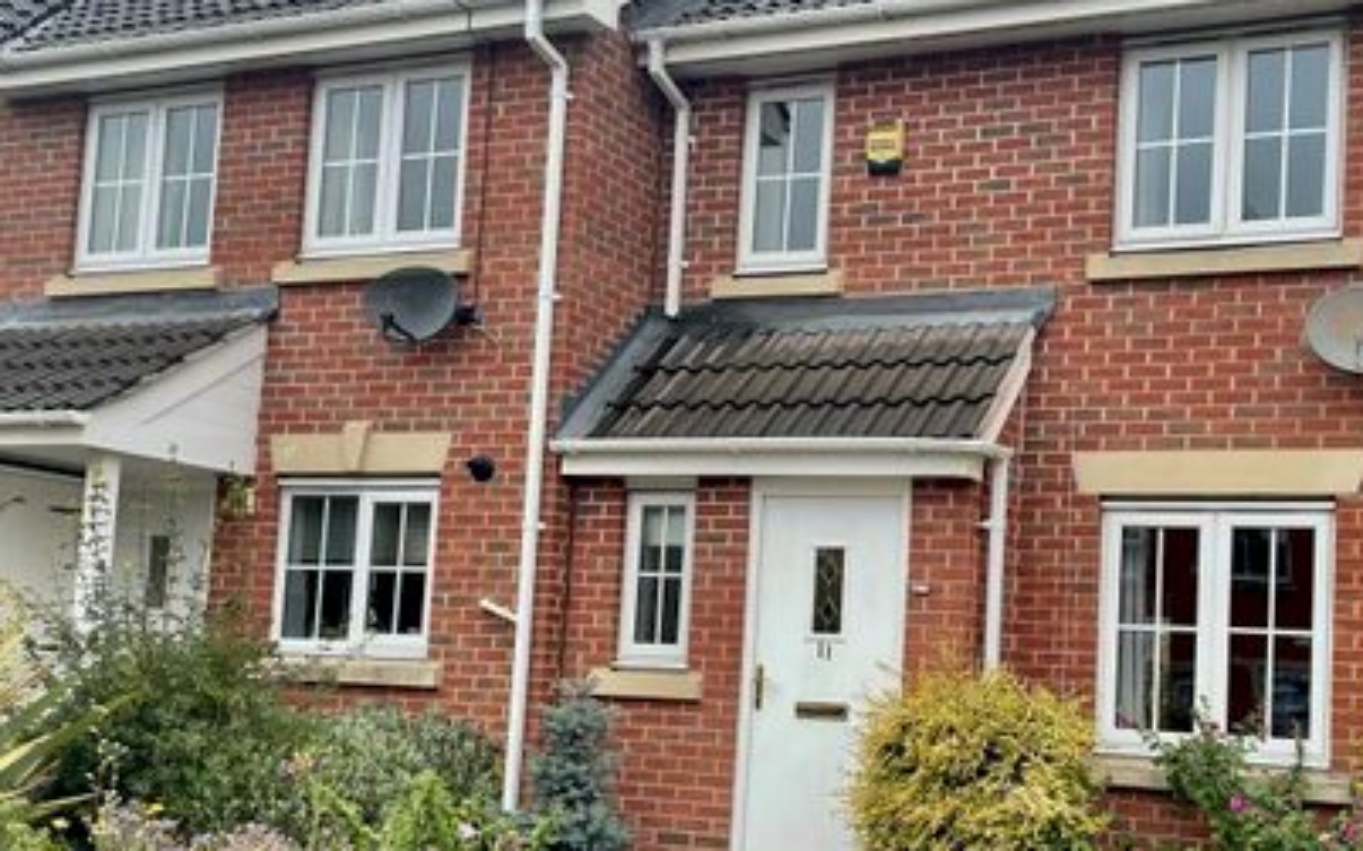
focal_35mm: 48
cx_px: 858
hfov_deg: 41.5
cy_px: 507
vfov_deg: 26.8
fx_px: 1783
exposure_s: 1/506
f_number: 1.6
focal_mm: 4.2
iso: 32
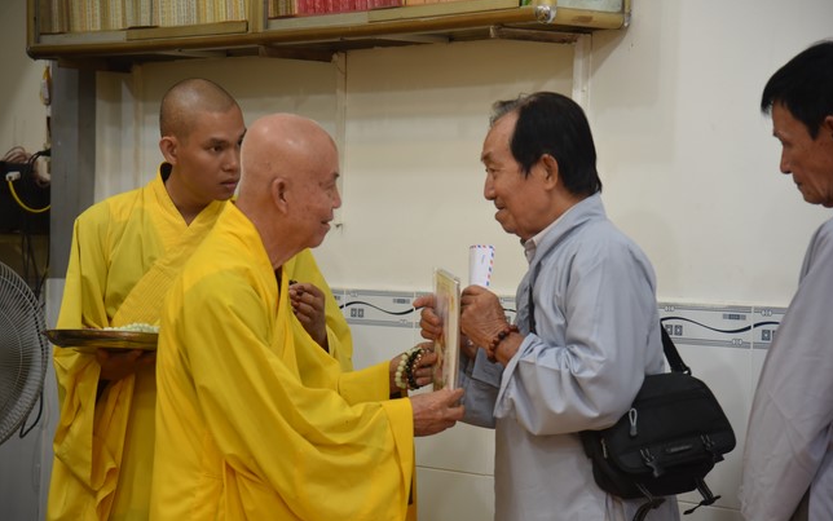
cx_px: 419
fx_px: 2453
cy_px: 277
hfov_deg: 19.3
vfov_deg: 12.1
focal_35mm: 108
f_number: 4
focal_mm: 105
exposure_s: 1/125
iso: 1000
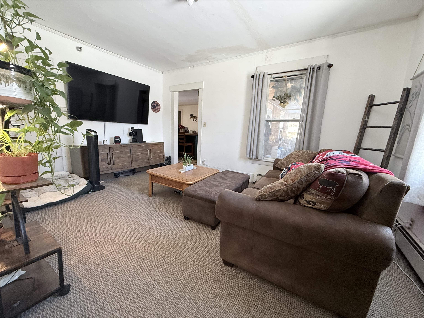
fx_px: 171
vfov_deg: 85.7
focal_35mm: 14
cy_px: 159
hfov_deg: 102.1
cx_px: 212
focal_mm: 2.22
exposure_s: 1/73
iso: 320
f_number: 2.2
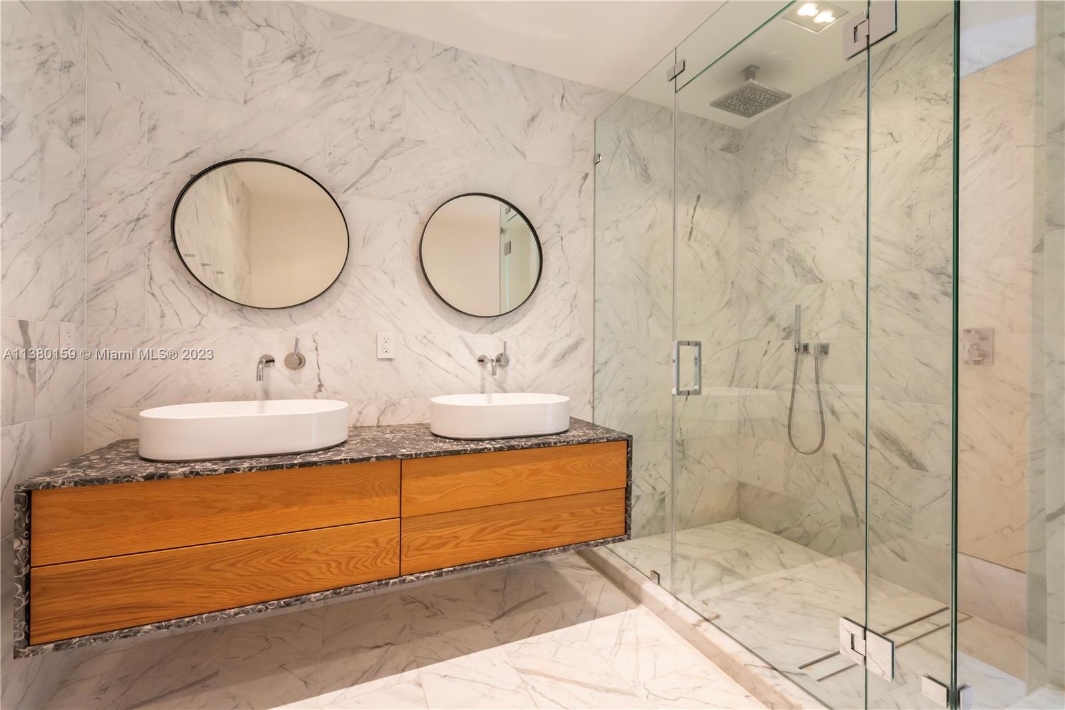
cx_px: 532
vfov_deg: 81.2
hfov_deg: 104.3
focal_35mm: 14
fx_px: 414
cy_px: 355
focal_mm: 14
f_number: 11
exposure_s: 1/40
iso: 800
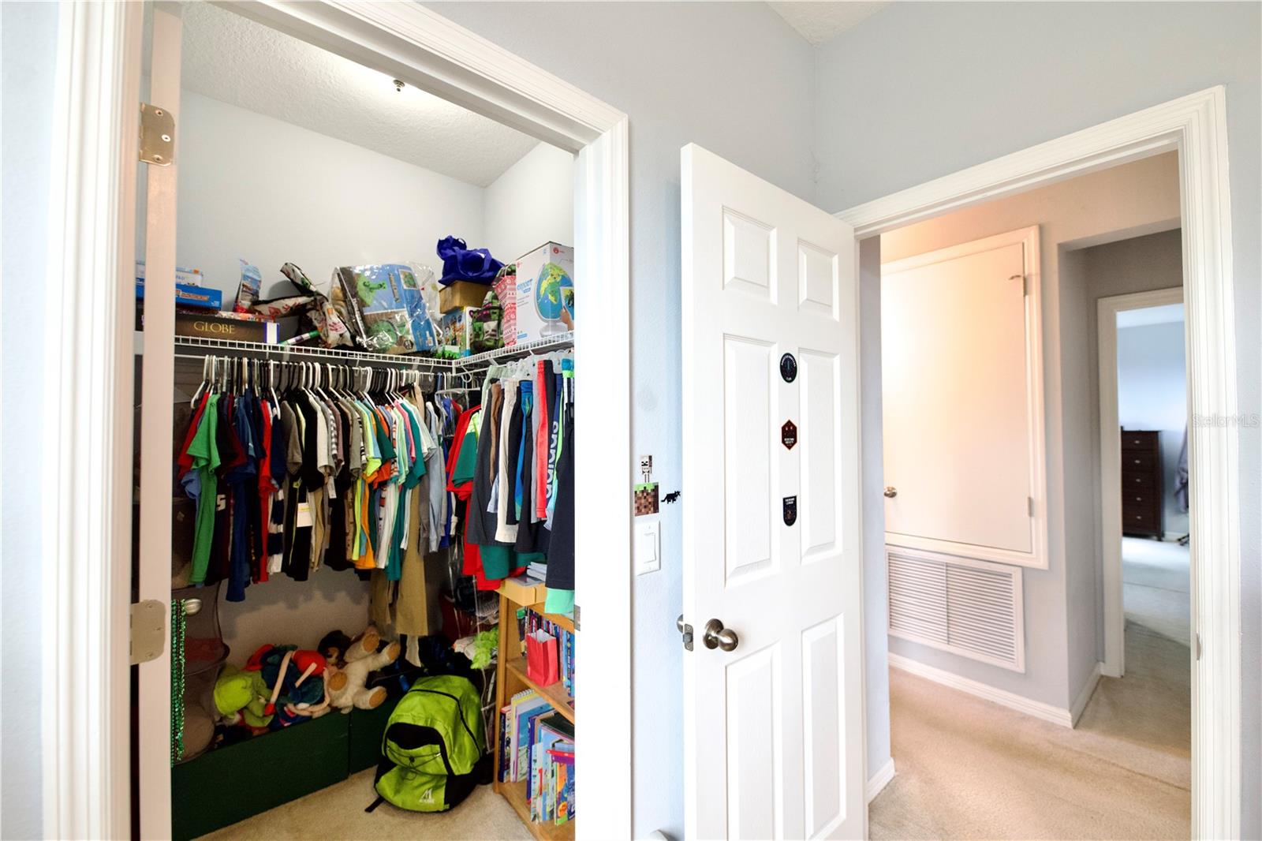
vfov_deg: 81.2
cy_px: 420
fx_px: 491
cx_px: 631
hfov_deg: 104.3
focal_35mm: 14
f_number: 3.5
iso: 1600
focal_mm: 14
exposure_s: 1/200
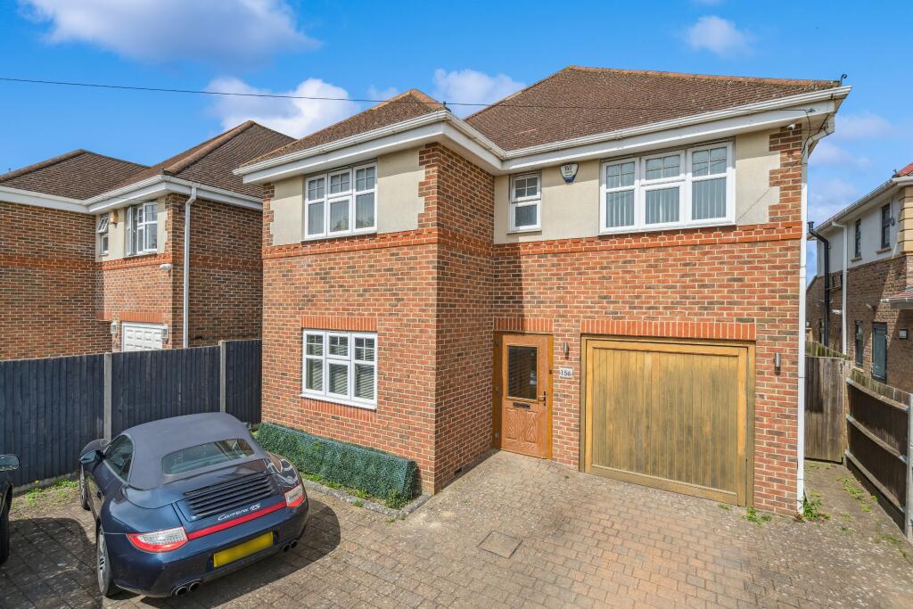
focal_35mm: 16
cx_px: 456
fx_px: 406
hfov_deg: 96.7
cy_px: 304
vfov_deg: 73.8
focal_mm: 16
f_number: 8
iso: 200
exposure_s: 1/500
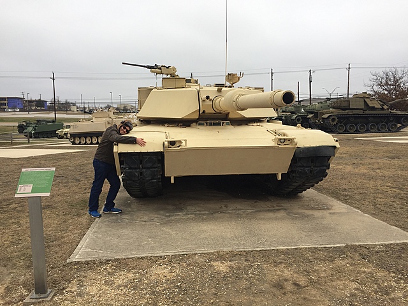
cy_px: 153
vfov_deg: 48.2
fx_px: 342
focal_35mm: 29
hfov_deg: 61.7
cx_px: 204
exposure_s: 1/324
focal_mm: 4.15
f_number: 2.2
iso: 32
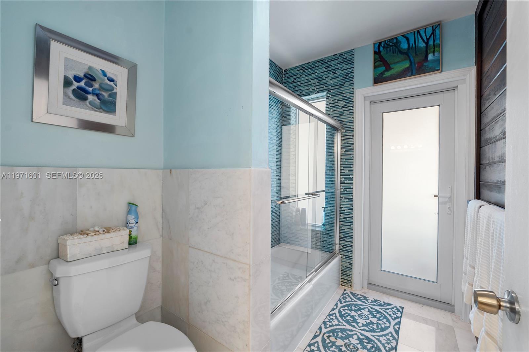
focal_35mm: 15
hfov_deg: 100.4
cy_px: 176
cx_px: 264
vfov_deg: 77.3
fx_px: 220
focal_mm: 10
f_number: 11
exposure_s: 1/4
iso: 160
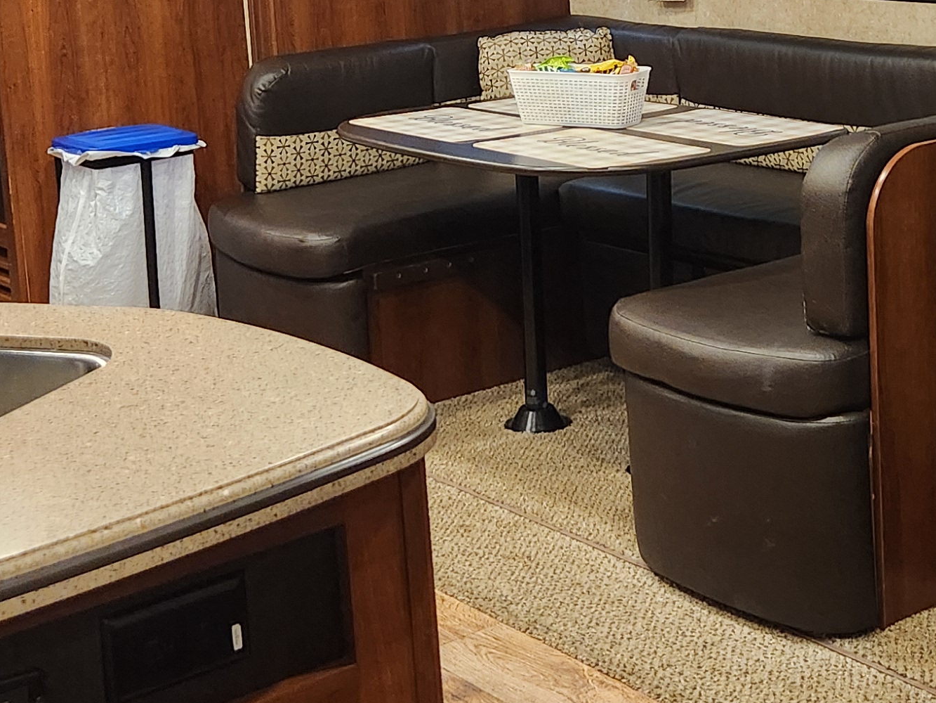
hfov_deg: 28.0
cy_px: 70
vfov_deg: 20.9
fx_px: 1866
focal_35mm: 69
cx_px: 628
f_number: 1.8
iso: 640
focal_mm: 5.4
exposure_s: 1/60
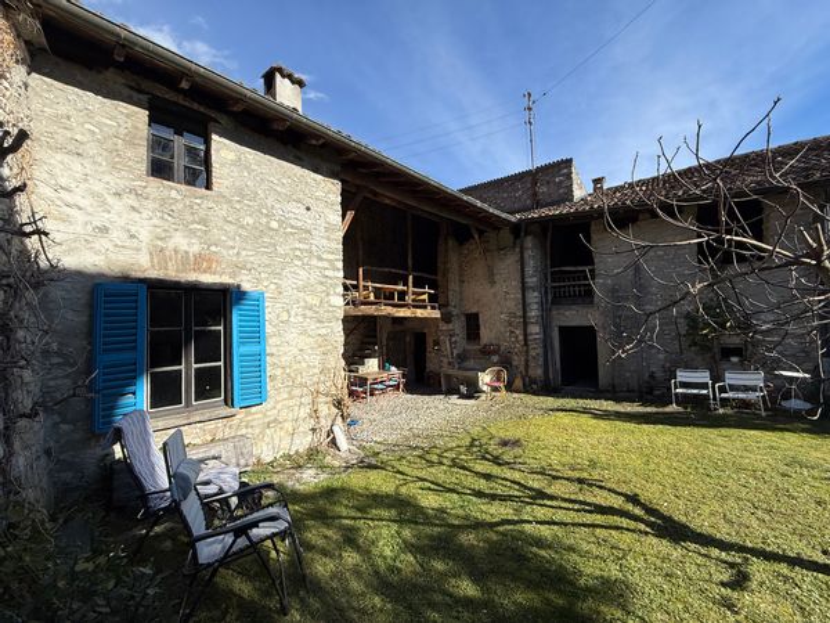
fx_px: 336
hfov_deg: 102.1
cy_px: 312
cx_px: 415
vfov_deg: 85.7
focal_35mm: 14
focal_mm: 2.22
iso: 50
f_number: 2.2
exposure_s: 1/1656
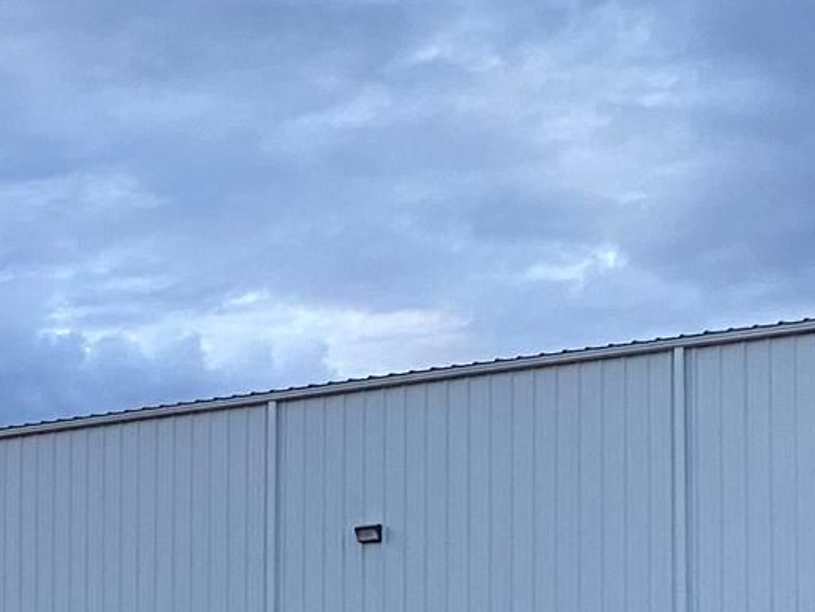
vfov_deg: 13.9
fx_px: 2426
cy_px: 763
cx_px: -224
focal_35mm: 103
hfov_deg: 17.9
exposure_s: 1/40
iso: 400
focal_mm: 4.25
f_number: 1.8
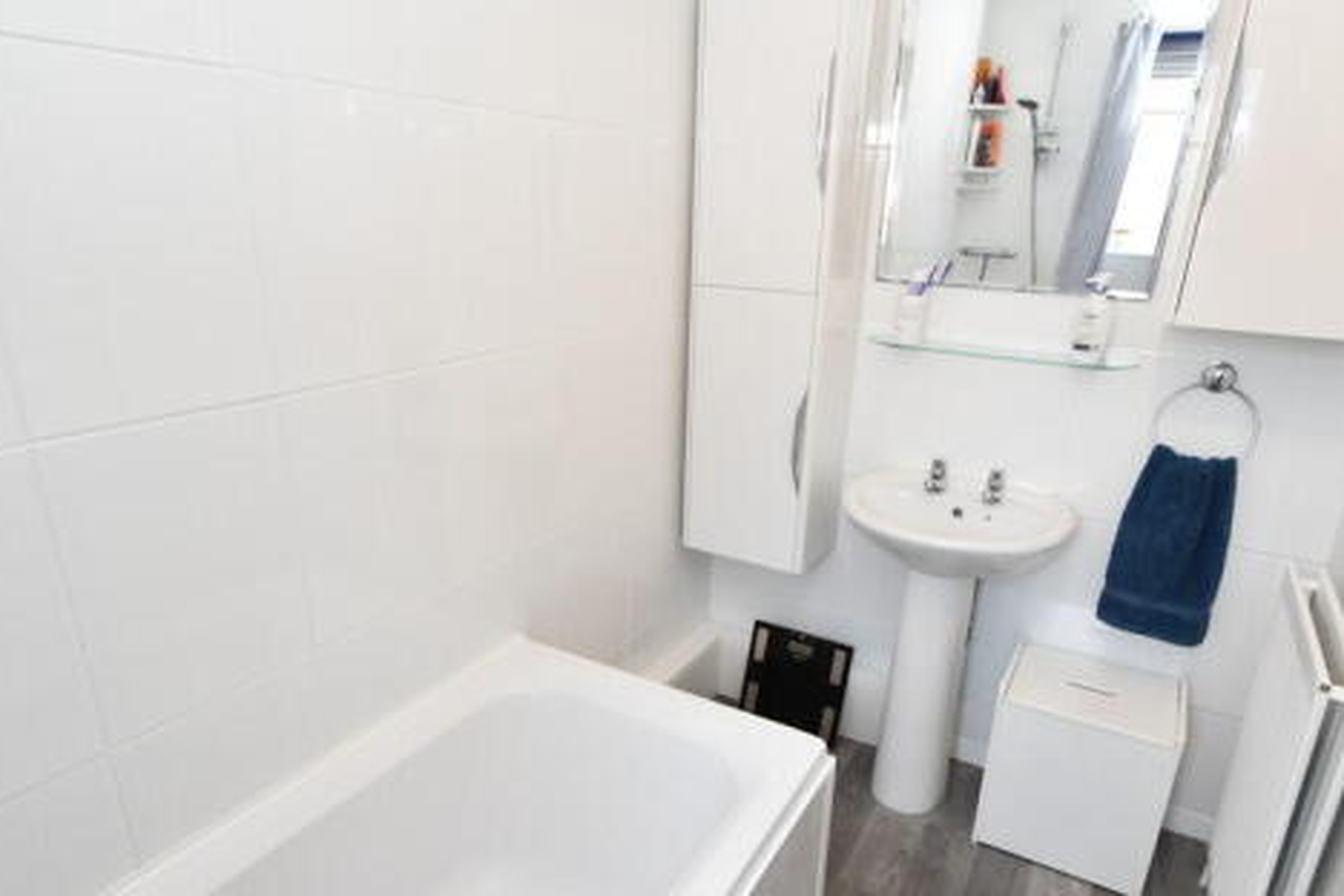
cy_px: 513
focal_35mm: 21
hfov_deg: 81.2
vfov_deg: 59.2
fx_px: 784
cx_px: 691
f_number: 5.6
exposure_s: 1/125
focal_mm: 10
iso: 800
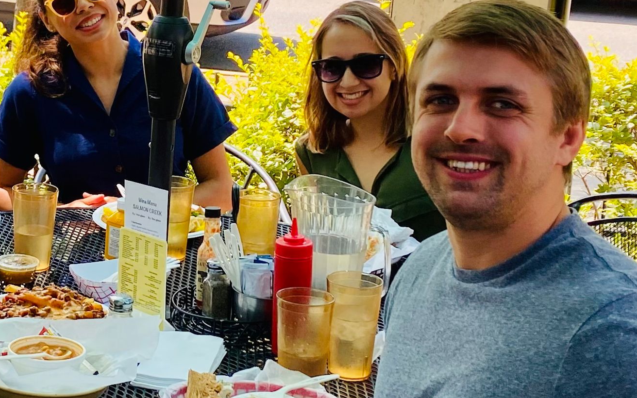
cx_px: 234
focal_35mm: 63
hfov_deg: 32.3
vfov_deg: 20.5
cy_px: 297
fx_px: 1094
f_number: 1.8
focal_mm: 4.25
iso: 32
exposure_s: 1/502
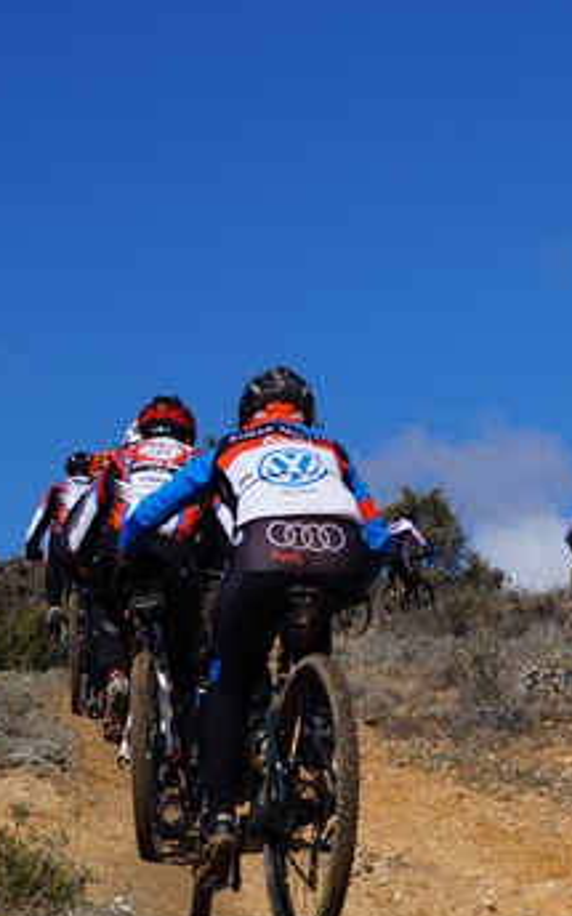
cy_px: 410
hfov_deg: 9.1
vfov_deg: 14.7
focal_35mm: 142
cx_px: 646
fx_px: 3542
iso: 100
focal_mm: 50
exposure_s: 1/320
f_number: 11
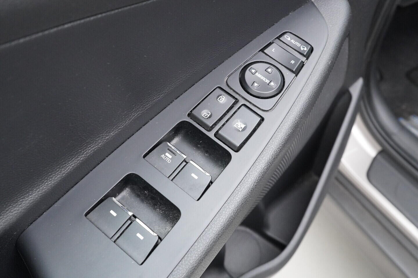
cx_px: 209
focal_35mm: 36
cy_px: 139
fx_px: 418
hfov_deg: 53.2
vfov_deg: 36.8
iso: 3200
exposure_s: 1/100
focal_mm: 24
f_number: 6.3
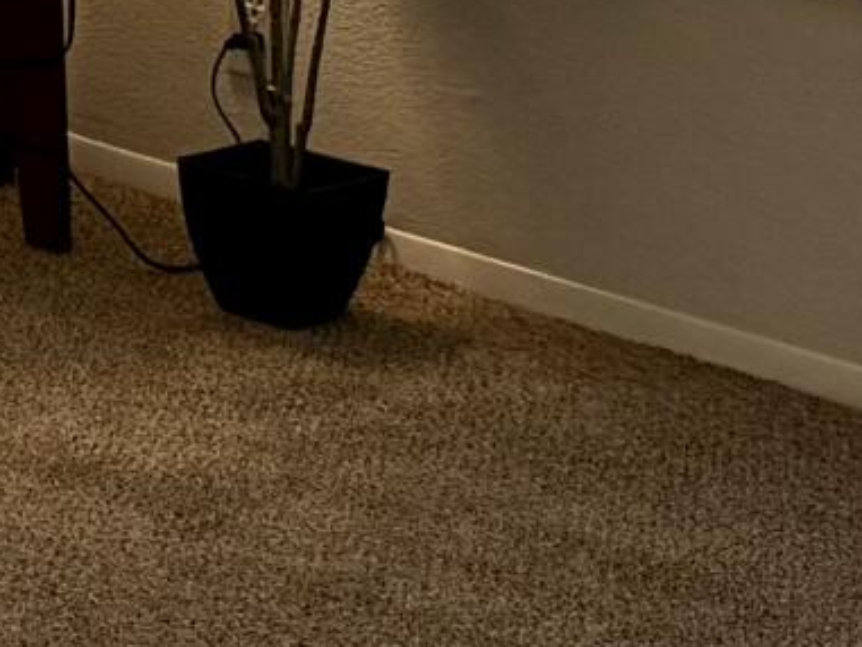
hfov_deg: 9.6
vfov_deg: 7.3
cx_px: -964
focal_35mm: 189
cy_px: -980
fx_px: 4708
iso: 200
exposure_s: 1/120
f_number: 1.78
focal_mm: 6.76
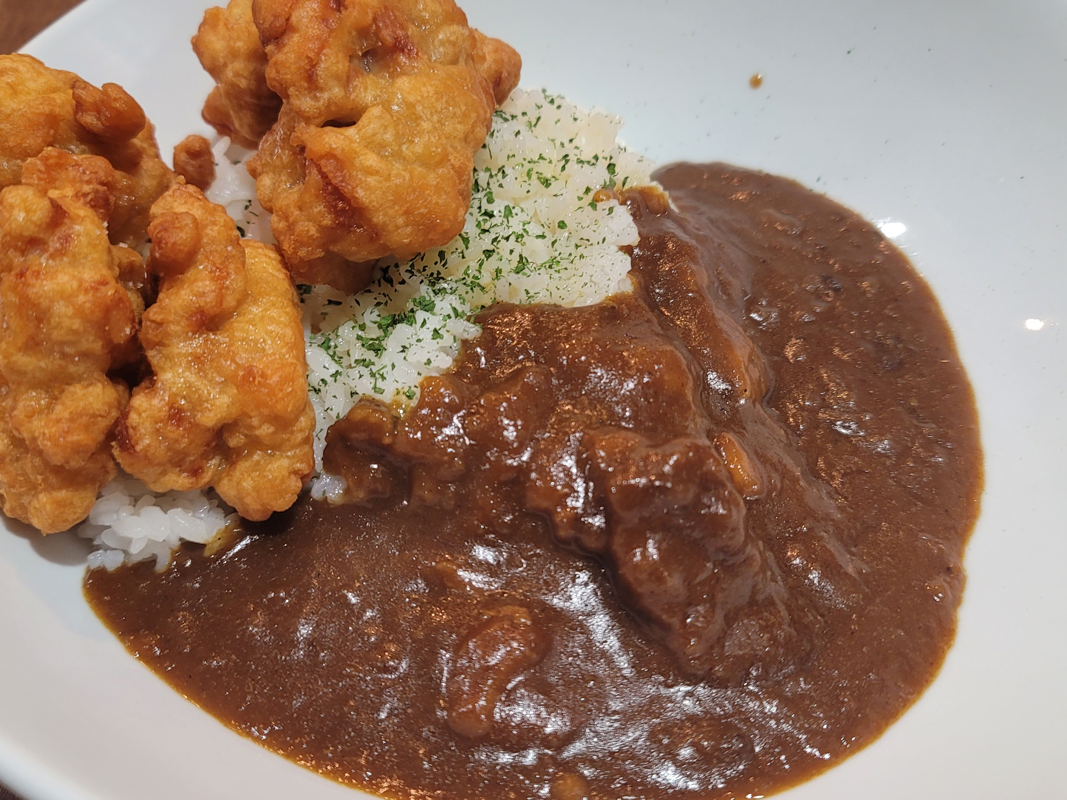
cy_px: 387
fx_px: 1079
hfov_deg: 52.5
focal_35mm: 35
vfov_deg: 40.7
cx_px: 476
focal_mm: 7
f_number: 1.8
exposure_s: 1/60
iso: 200
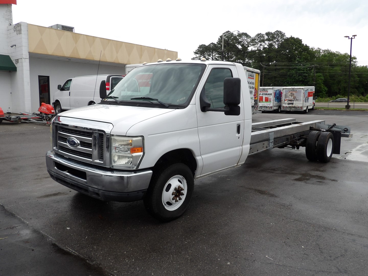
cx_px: 184
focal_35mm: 28
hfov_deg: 63.4
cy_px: 138
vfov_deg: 49.7
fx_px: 298
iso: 100
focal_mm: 5
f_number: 3.4
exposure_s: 1/316
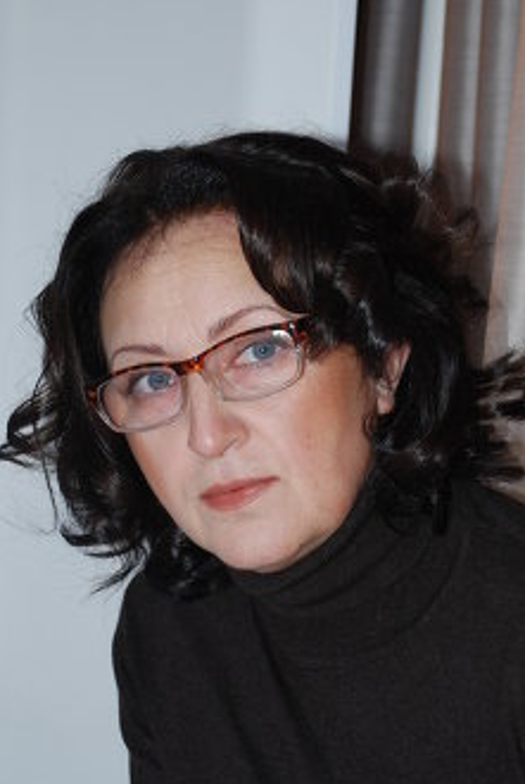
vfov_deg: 20.0
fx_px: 2224
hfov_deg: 13.5
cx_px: 265
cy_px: 379
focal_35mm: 102
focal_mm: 58
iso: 200
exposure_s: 1/60
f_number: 5.3
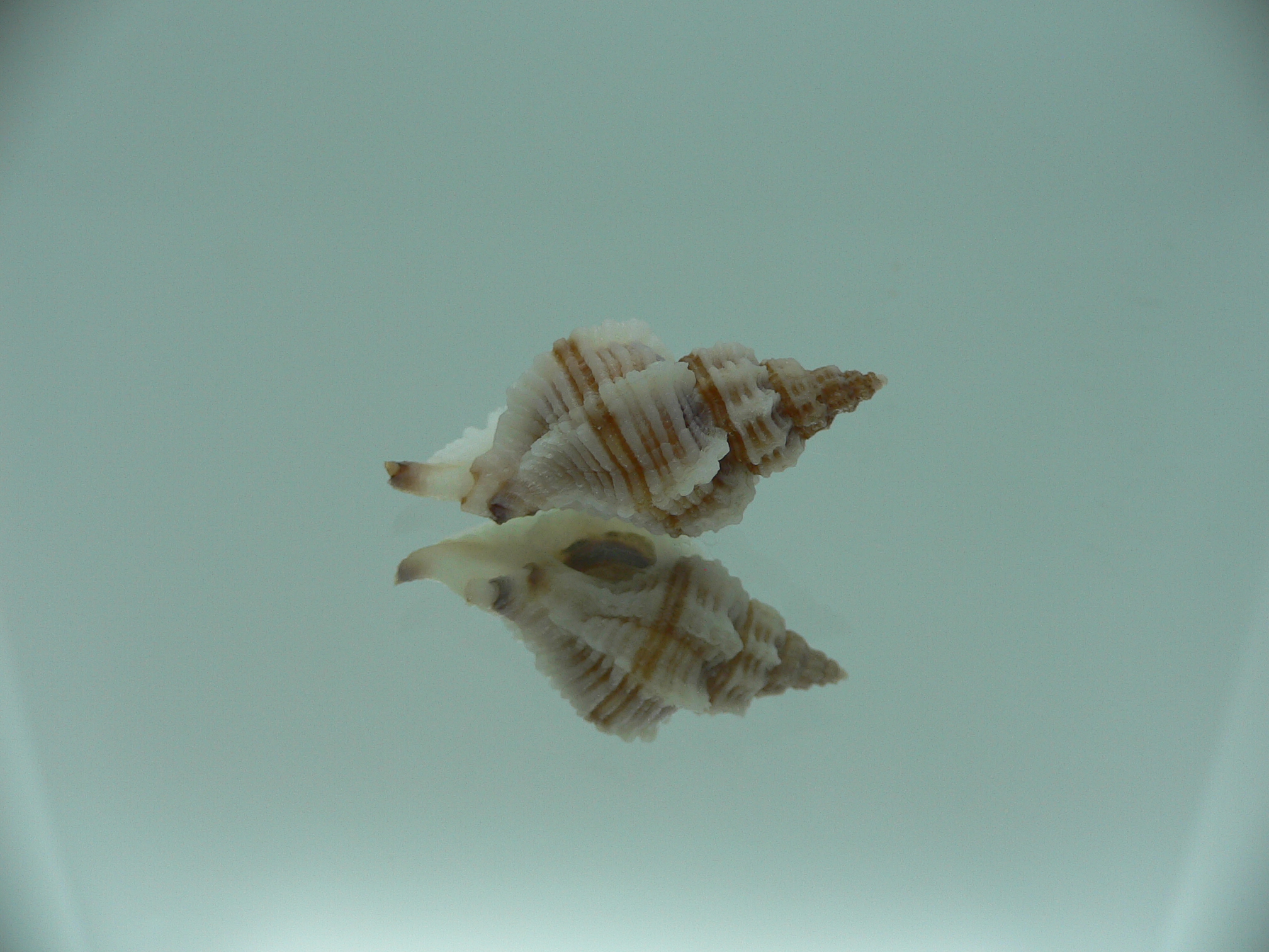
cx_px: 634
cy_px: 476
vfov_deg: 40.7
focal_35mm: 35
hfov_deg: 52.6
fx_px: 1283
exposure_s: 1/80
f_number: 2.8
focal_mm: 4.6
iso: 80
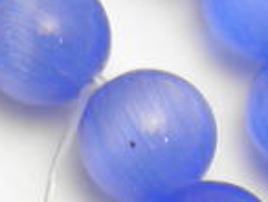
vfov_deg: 3.2
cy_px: 152
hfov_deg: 4.2
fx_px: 3622
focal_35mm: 467
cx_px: -235
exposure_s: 1/30
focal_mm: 11.2
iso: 100
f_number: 3.8
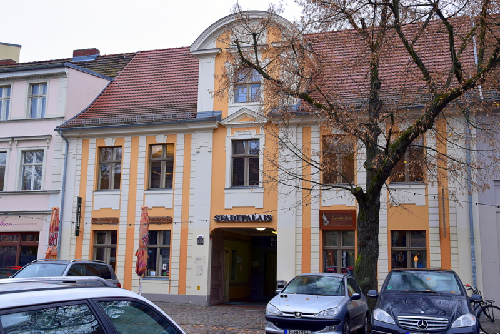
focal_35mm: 42
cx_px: 250
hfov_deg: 46.4
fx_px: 584
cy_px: 167
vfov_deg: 31.9
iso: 400
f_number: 8
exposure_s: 1/80
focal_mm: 28
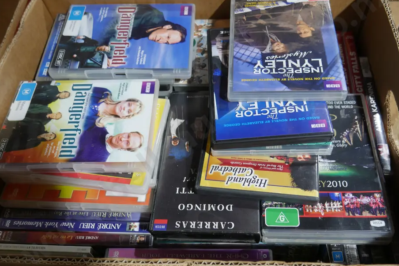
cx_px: 206
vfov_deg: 40.0
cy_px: 125
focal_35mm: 33
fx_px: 366
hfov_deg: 57.2
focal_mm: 14
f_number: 3.5
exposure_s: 1/60
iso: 400
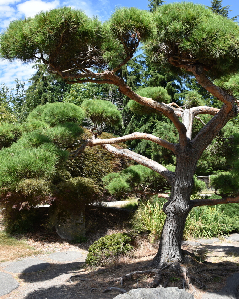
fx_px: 354
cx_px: 152
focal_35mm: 40
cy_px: 150
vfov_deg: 45.8
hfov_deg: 37.1
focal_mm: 28
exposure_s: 1/200
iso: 100
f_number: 7.1
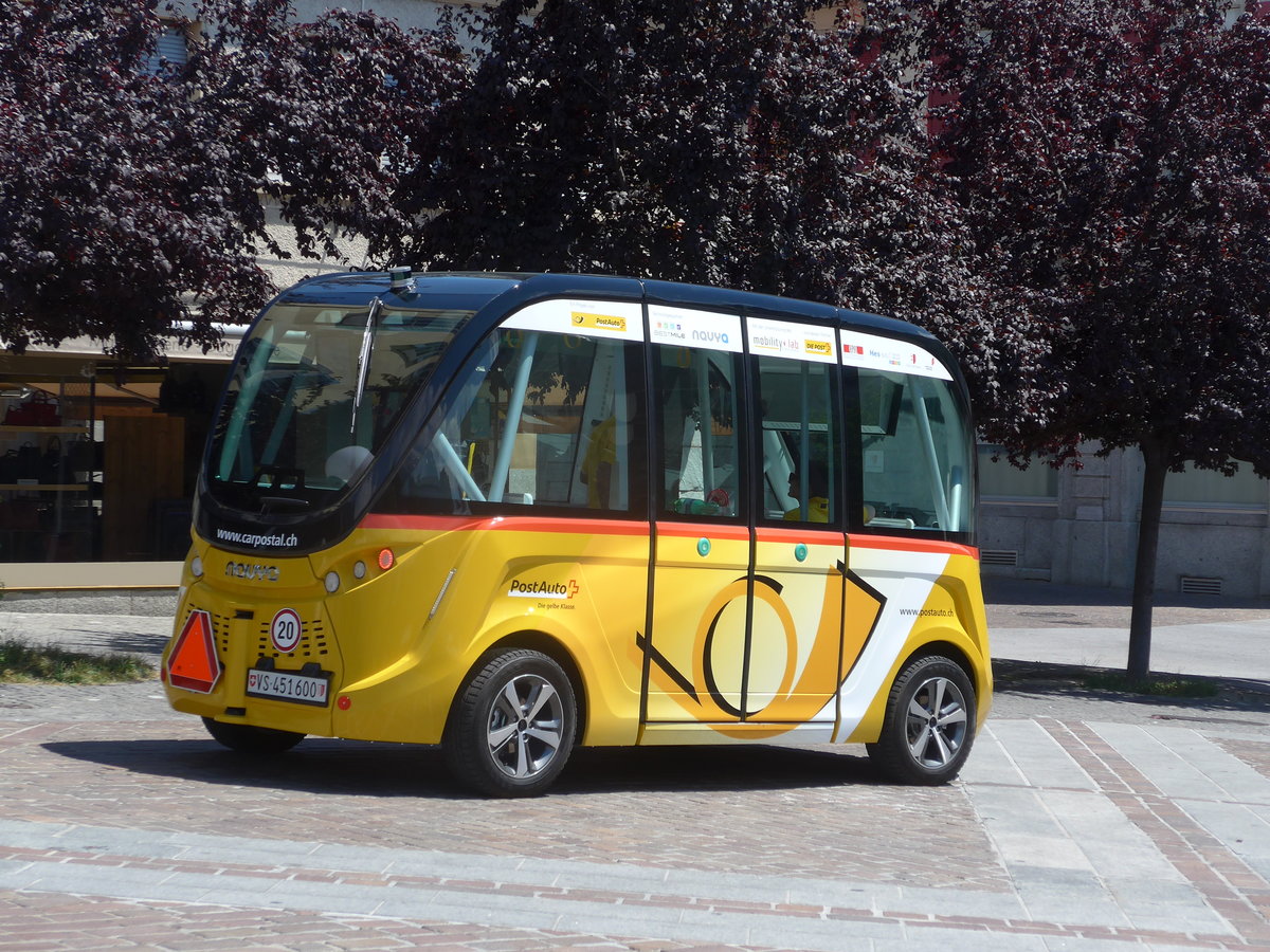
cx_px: 635
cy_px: 476
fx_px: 3302
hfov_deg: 21.8
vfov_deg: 16.4
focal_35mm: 90
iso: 80
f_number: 4.6
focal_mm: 18
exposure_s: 1/400
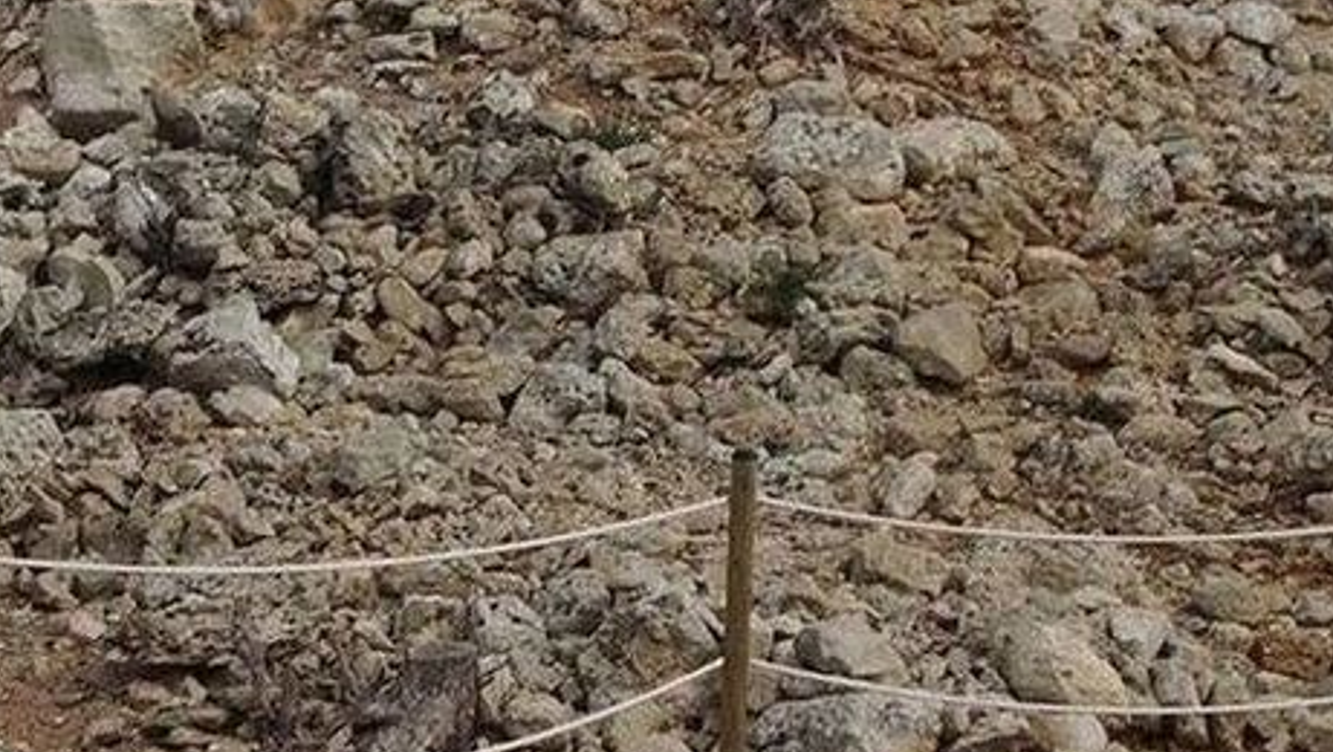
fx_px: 5341
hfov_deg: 14.2
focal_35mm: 151
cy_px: 343
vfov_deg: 8.1
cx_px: 383
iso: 50
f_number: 6.2
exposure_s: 1/200
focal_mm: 12.2
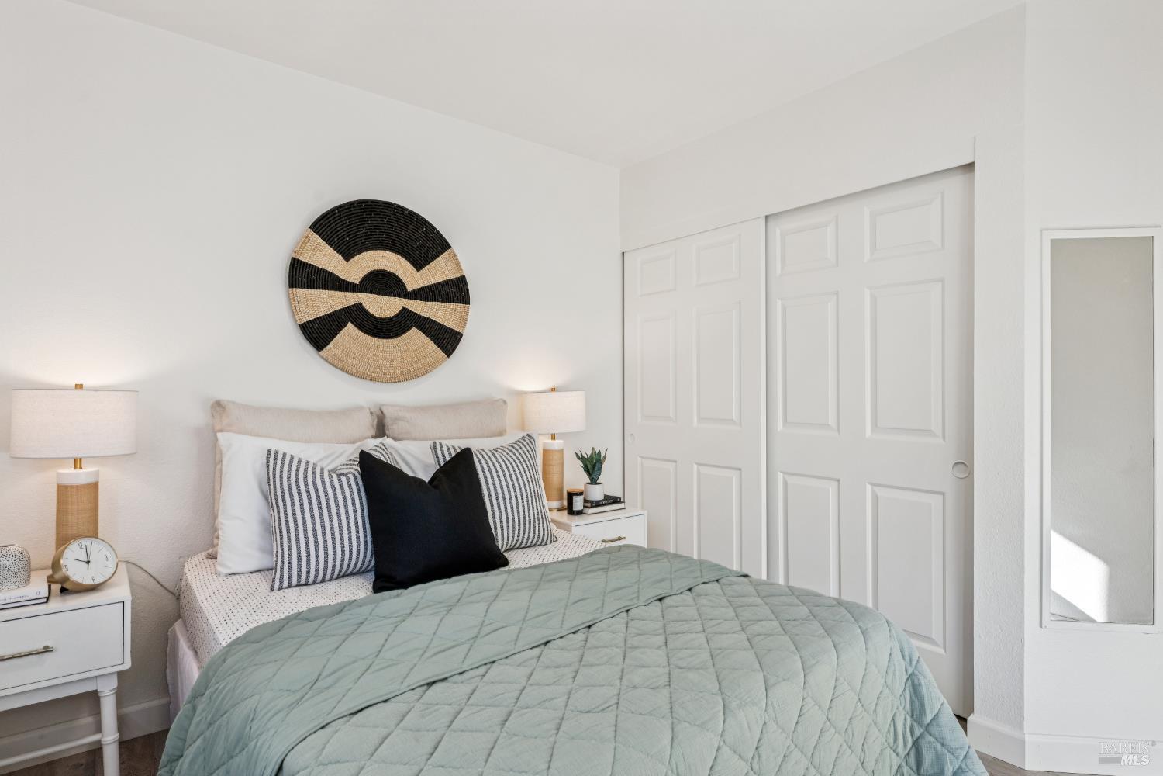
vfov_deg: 64.6
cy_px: 388
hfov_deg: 86.9
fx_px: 614
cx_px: 582
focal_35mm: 19
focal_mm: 19
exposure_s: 1/40
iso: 125
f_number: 8
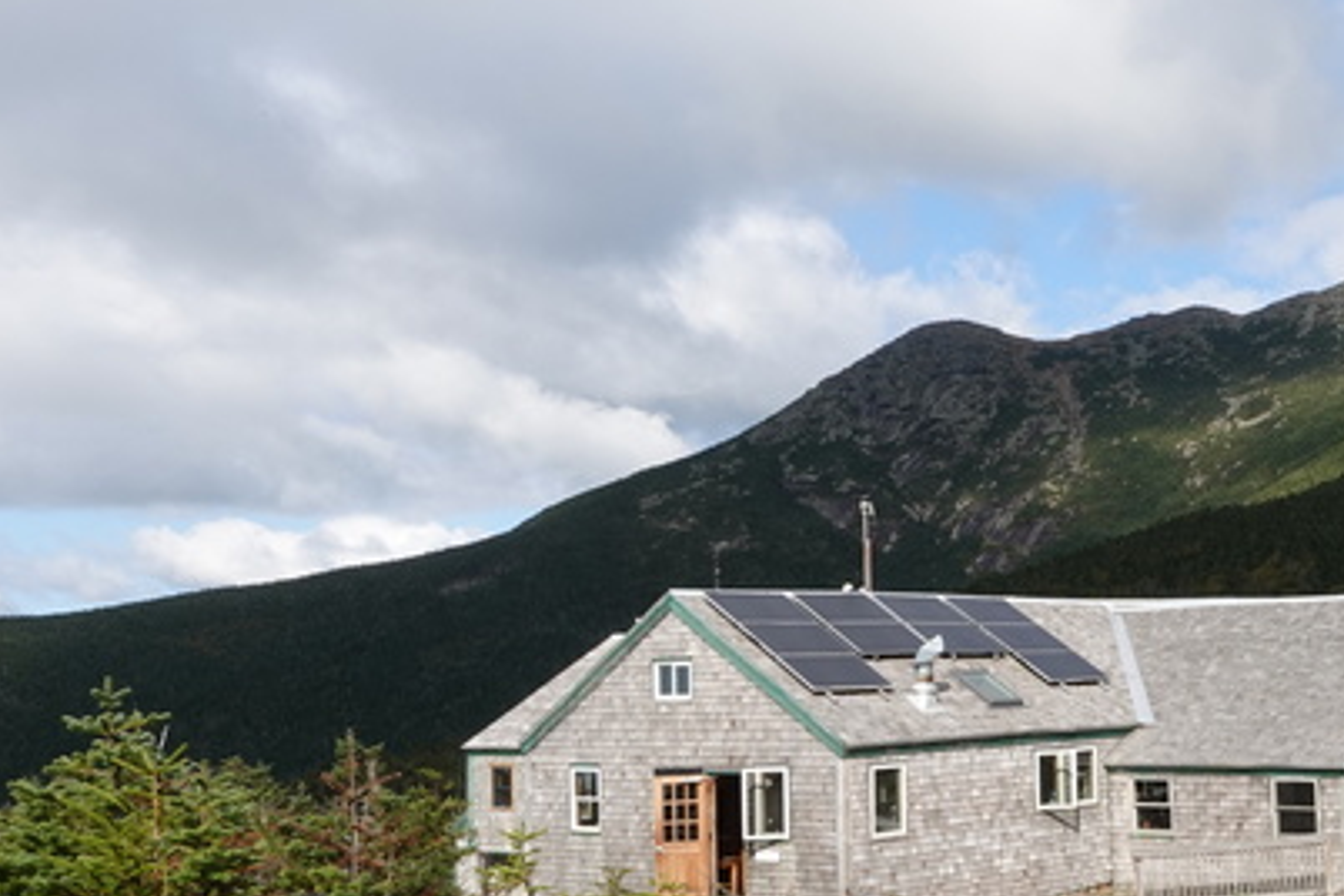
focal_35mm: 49
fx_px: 1829
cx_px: 1306
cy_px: 607
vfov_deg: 27.3
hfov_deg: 36.7
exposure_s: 1/125
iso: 160
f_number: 11
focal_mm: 8.8
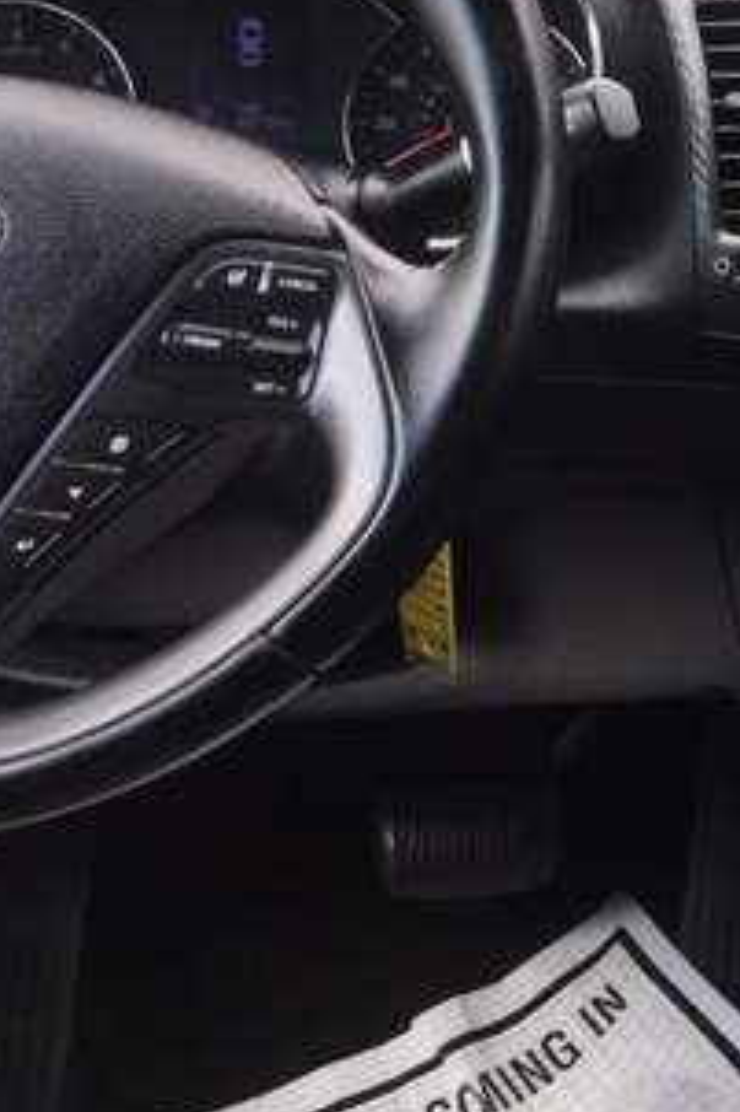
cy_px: 243
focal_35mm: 64
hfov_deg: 18.8
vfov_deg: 30.8
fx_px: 1975
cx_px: 1097
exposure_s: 1/120
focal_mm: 4.15
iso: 25
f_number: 2.2
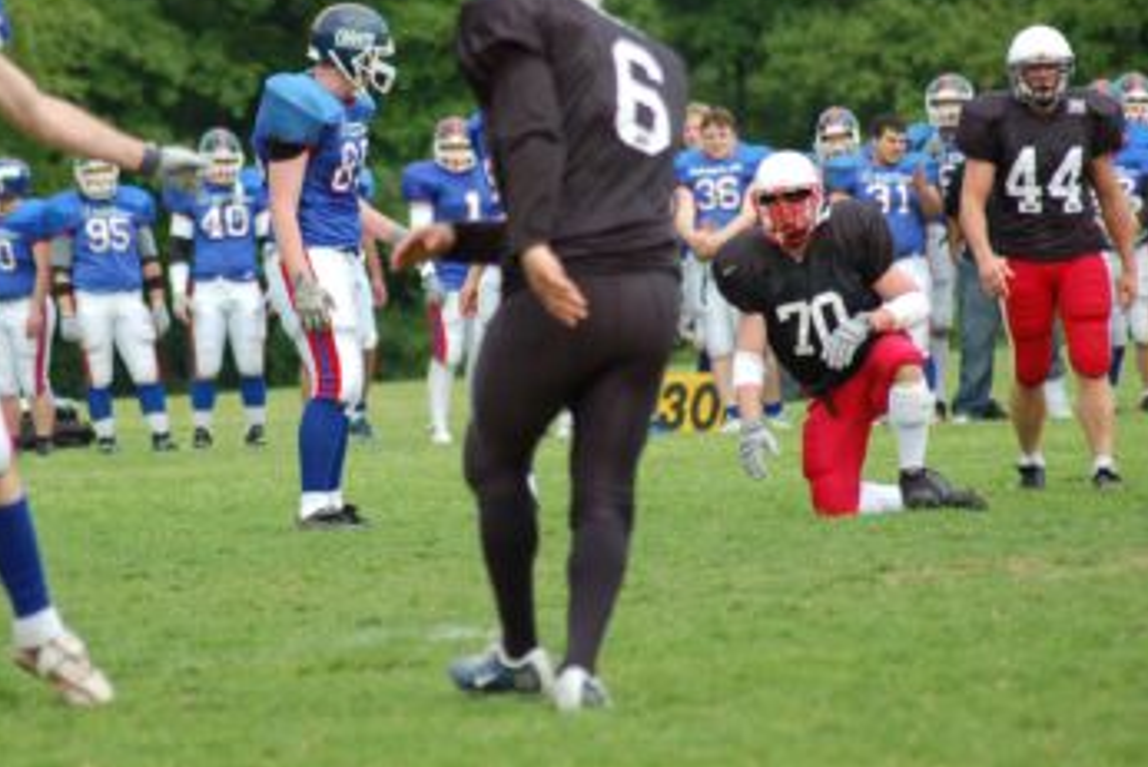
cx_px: 469
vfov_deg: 4.1
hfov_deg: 6.2
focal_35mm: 333
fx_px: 10623
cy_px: 286
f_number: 4.8
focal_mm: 170
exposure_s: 1/800
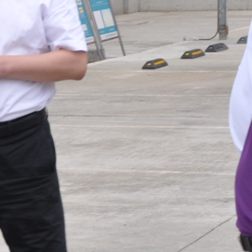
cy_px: -29
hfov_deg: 8.0
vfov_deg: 8.3
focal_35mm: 208
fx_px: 1713
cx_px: -268
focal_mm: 26
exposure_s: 1/30
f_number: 5.6
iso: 200
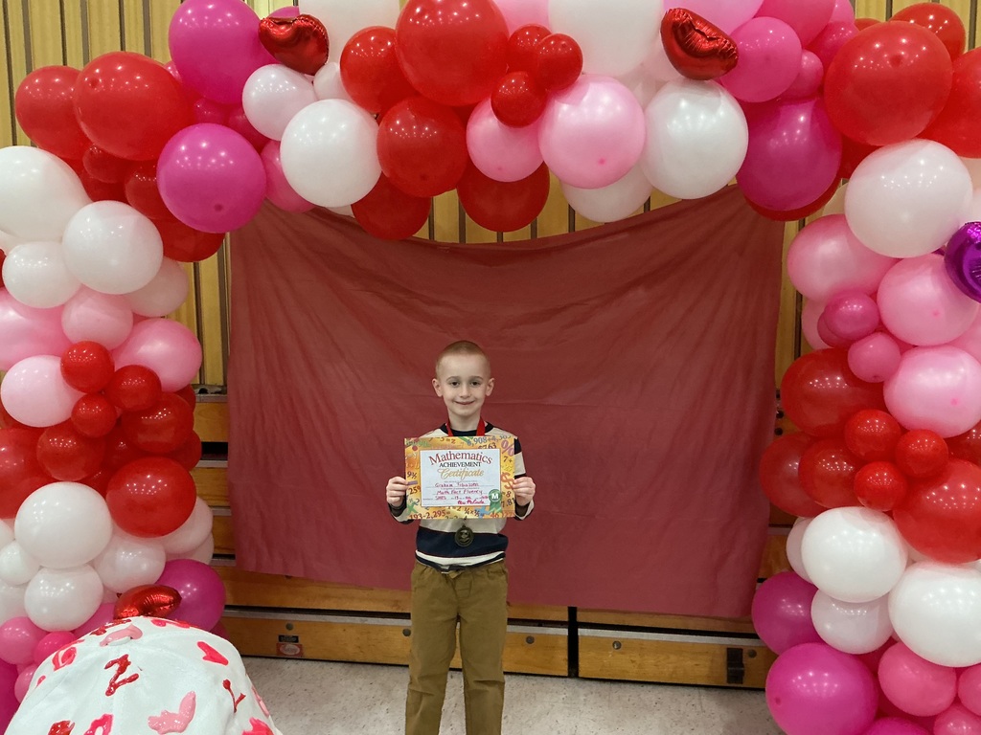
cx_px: 490
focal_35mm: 29
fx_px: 822
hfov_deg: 61.7
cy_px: 368
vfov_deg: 48.2
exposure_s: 1/60
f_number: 1.8
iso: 250
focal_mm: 3
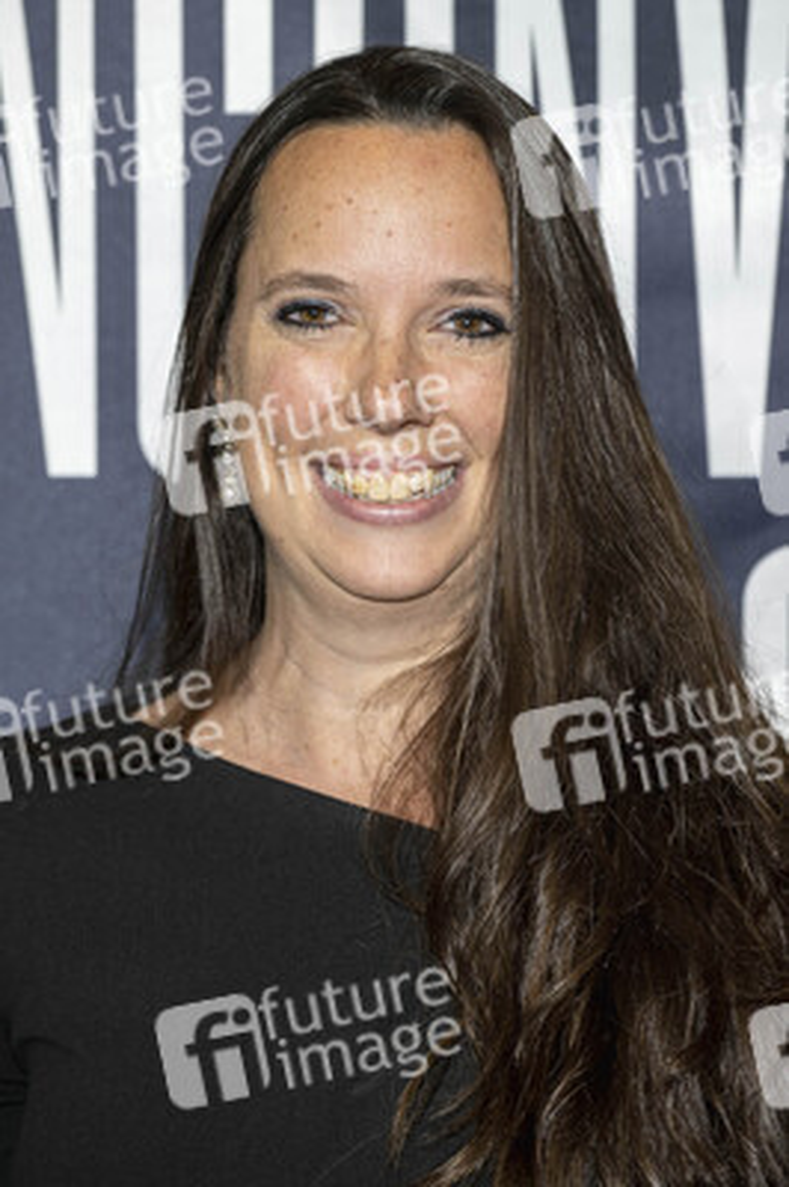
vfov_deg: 17.1
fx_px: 3952
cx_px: 394
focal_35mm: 120
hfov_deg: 11.4
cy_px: 594
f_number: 5.6
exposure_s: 1/200
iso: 800
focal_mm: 120
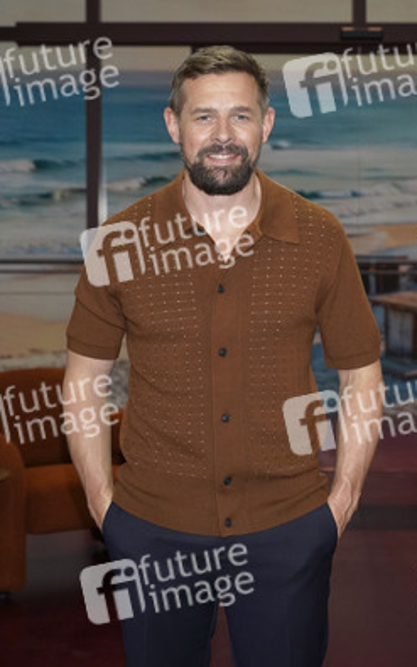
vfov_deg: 31.1
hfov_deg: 19.7
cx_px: 216
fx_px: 1200
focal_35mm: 66
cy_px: 331
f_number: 5.6
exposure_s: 1/100
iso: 2000
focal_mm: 64
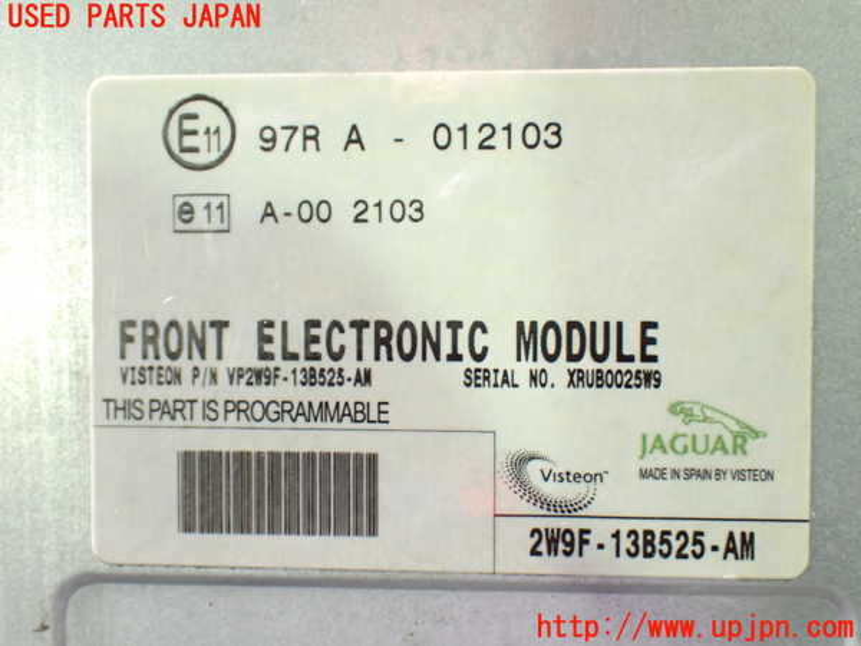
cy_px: 323
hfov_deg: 42.9
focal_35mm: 44
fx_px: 1094
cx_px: 430
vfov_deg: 32.9
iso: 800
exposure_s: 1/50
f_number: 2.9
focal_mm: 7.84
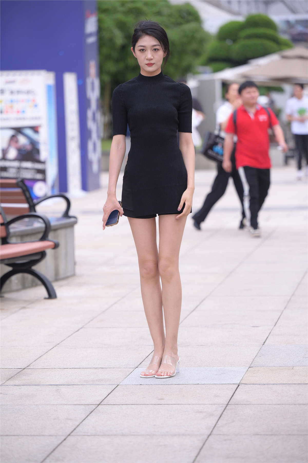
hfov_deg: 9.5
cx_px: 154
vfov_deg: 14.2
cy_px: 232
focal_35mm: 145
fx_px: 1861
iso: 320
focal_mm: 145
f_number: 3.5
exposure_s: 1/500
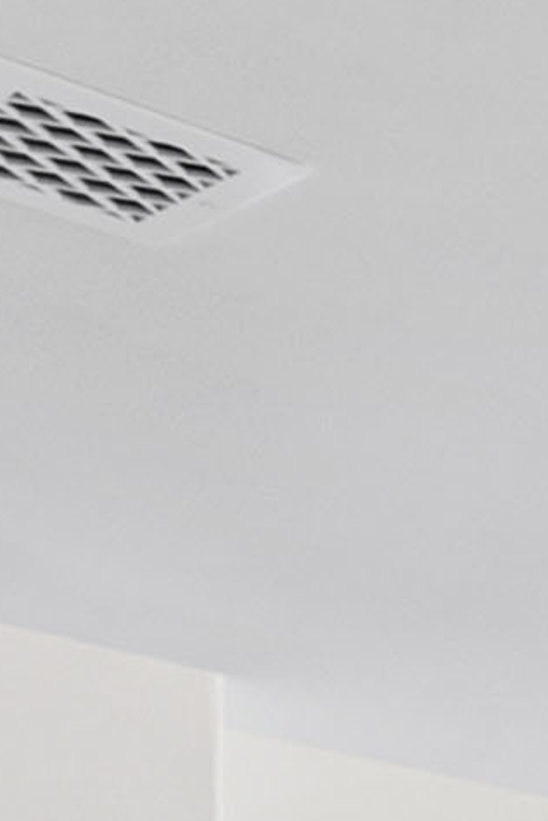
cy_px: 1717
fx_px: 3263
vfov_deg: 12.4
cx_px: 1911
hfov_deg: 7.7
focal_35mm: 143
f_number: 8
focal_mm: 16
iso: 100
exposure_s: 1/5
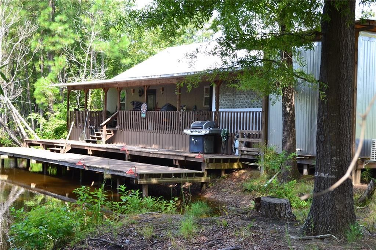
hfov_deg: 37.9
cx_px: 188
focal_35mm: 52
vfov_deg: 25.7
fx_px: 548
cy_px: 125
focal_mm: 35
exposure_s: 1/100
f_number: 9
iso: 400
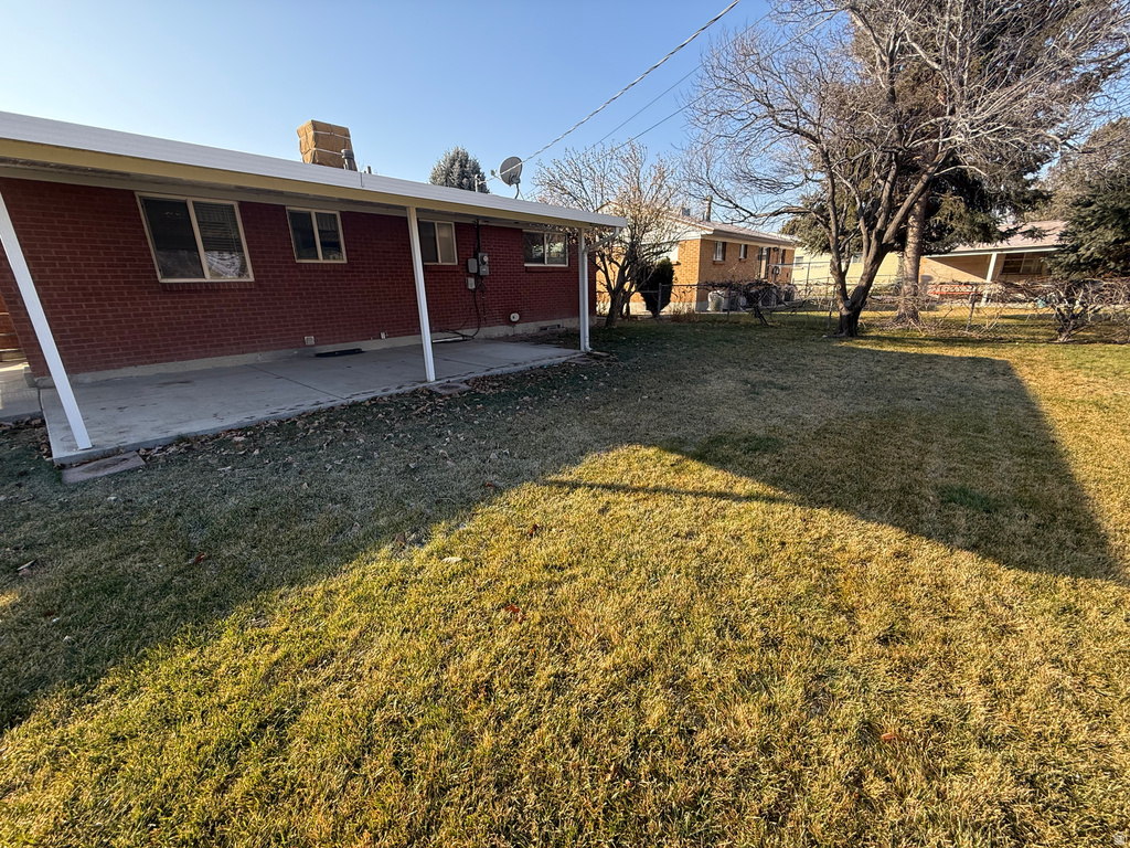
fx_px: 457
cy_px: 424
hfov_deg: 102.1
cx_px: 565
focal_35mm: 14
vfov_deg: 85.7
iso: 64
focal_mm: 2.22
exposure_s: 1/468
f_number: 2.2
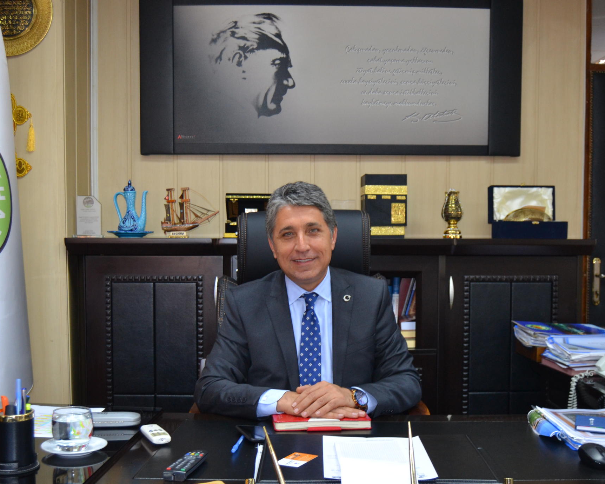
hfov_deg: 40.3
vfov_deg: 32.6
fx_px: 824
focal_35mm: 46
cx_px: 310
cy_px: 294
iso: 560
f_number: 3.5
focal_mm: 22
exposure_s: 1/60
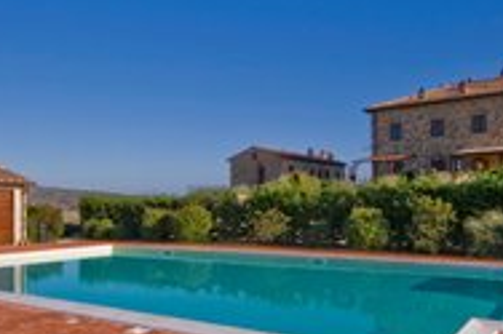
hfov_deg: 55.8
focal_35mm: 34
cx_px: 260
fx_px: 475
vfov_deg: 38.7
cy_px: 195
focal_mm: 16
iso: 200
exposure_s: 1/125
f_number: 22
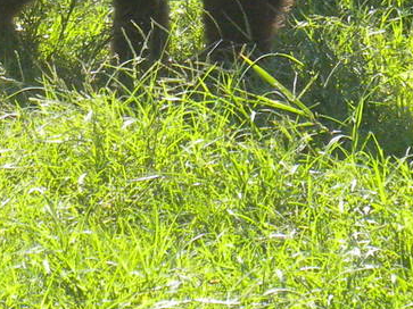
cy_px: -114
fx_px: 6262
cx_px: 23
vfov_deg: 2.8
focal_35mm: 525
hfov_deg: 3.8
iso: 315
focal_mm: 21
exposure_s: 1/500
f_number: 5.1
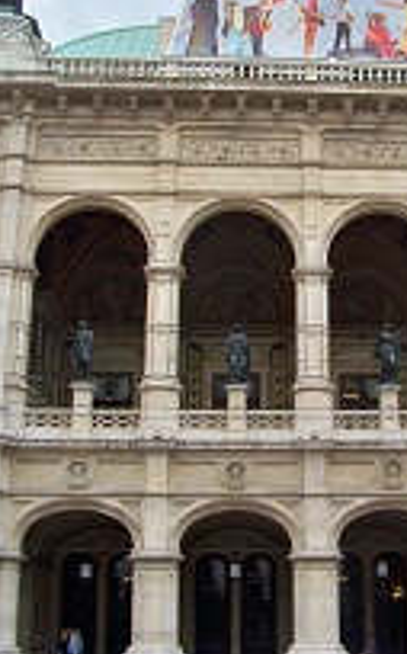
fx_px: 1068
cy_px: 253
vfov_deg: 33.9
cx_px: 346
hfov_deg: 21.2
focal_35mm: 60
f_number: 2.8
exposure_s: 1/640
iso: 125
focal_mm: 5.85
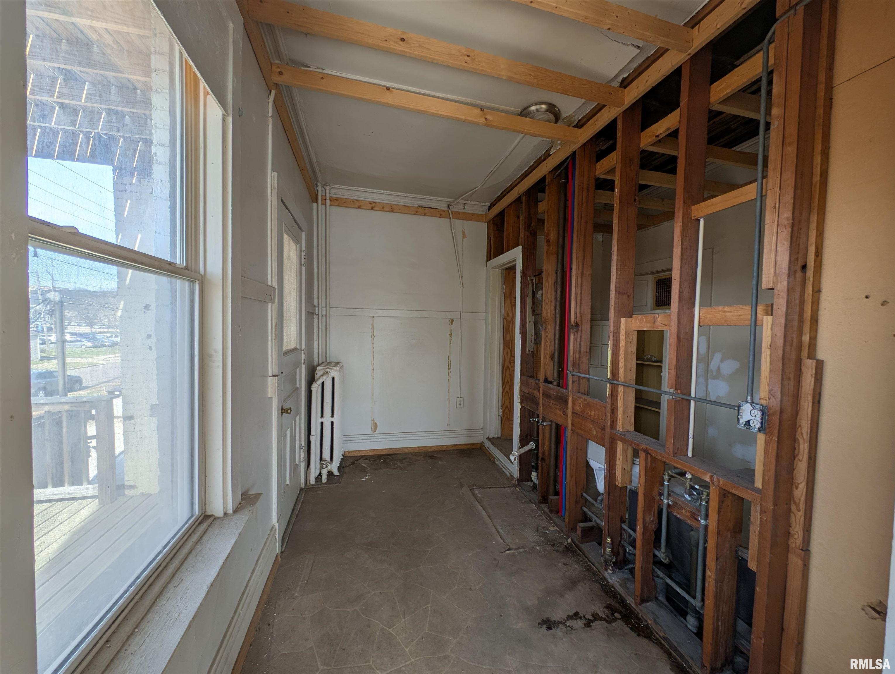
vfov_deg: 94.6
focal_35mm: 12
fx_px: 311
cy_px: 337
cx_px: 448
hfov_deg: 110.5
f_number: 1.95
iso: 38
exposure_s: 1/249
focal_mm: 2.23
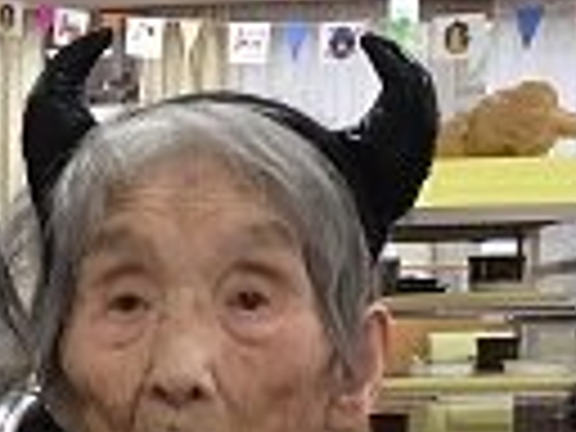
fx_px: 2013
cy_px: 524
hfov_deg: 15.6
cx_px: -135
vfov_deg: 12.0
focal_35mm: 121
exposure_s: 1/30
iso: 50
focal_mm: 3.3
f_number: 2.4
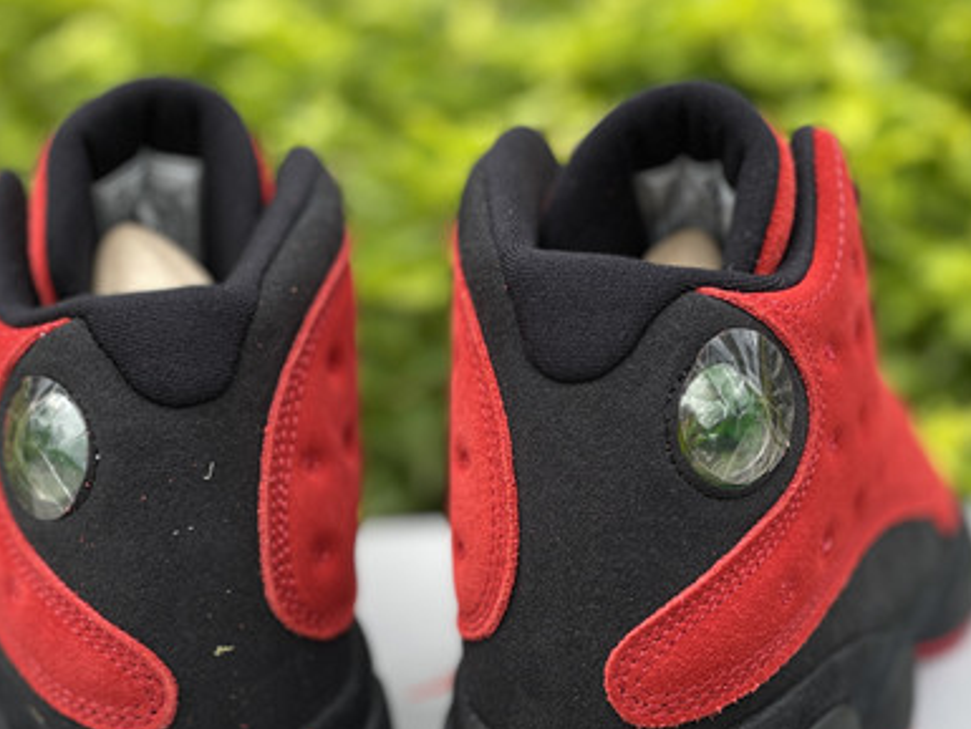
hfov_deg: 38.2
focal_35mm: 50
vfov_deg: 28.8
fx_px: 1403
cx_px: 464
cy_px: 516
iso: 50
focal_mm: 4.2
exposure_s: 1/121
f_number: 1.6
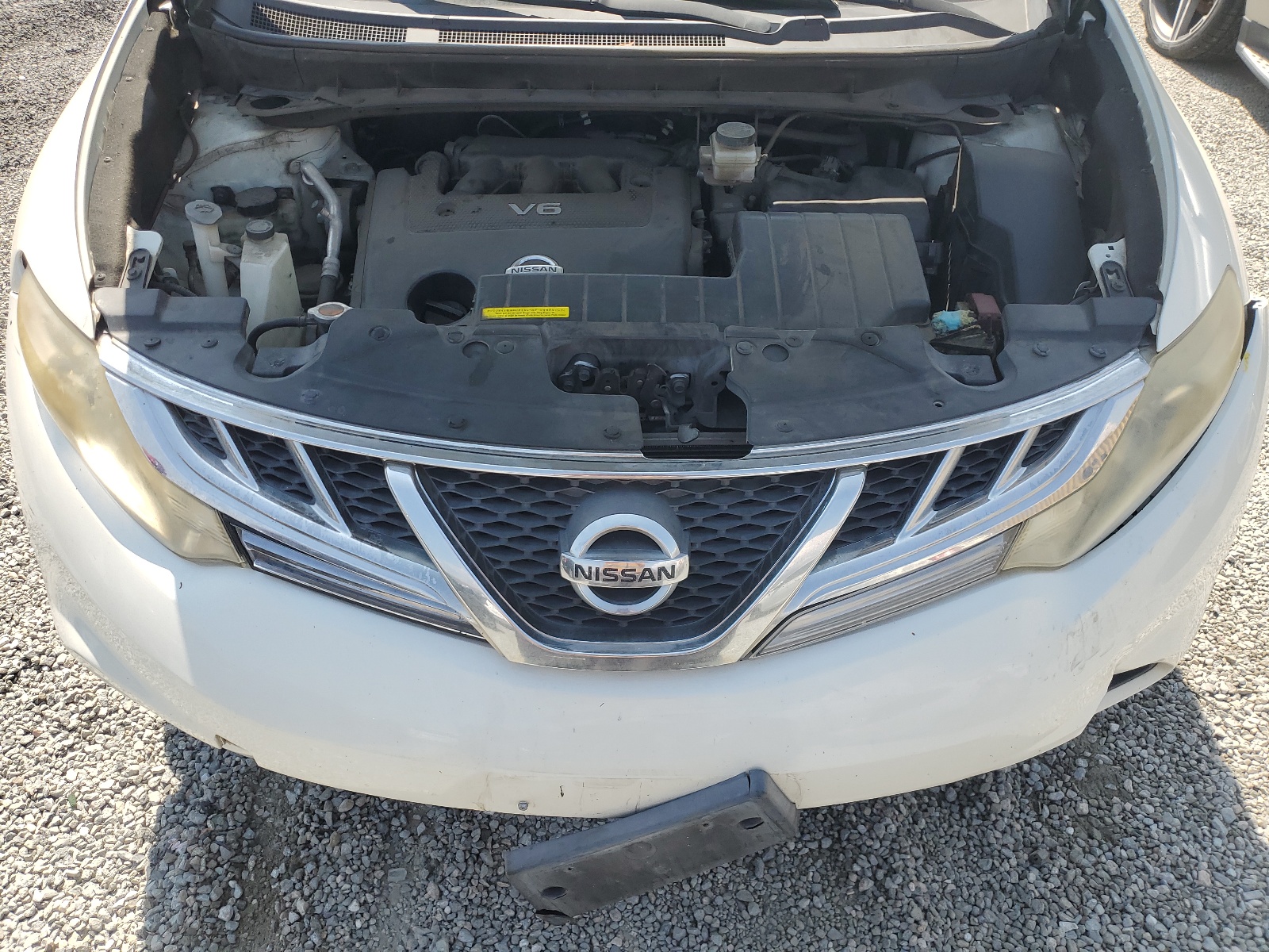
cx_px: 634
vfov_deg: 53.1
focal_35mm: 26
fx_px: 953
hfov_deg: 67.3
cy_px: 476
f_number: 1.5
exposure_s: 1/1429
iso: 50
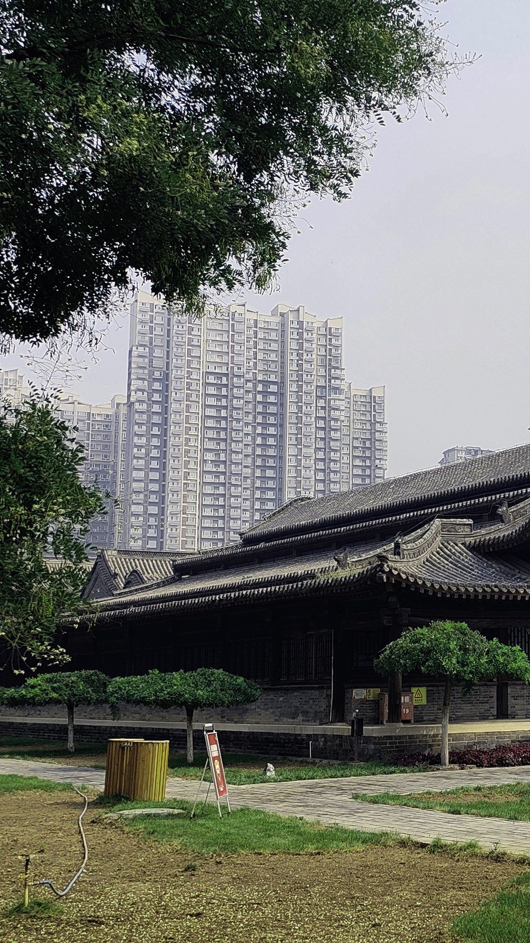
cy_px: 465
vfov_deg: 37.2
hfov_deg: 20.6
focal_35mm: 56
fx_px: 1399
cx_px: 563
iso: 50
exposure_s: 1/769
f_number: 1.9
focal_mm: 6.12
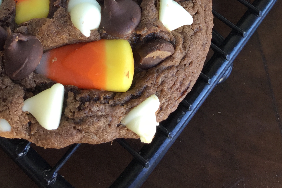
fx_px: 494
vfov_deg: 19.2
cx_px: 91
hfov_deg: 31.6
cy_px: -84
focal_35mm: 63
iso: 40
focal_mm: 3.3
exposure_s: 1/30
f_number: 2.4
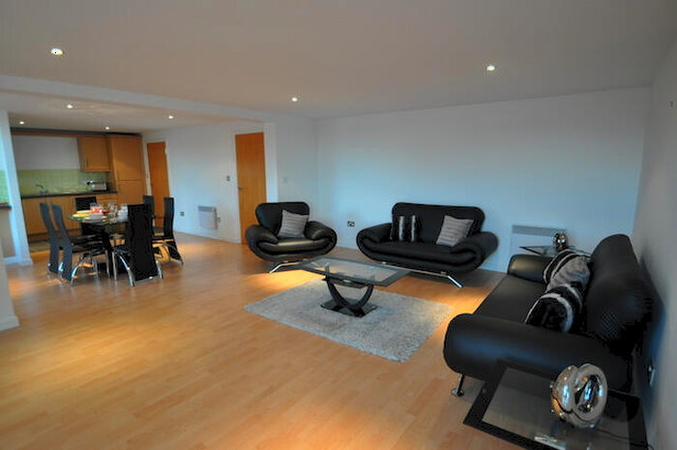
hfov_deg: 90.1
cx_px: 338
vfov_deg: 67.3
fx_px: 338
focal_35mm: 18
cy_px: 225
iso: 800
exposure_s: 1/60
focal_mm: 12
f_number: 4
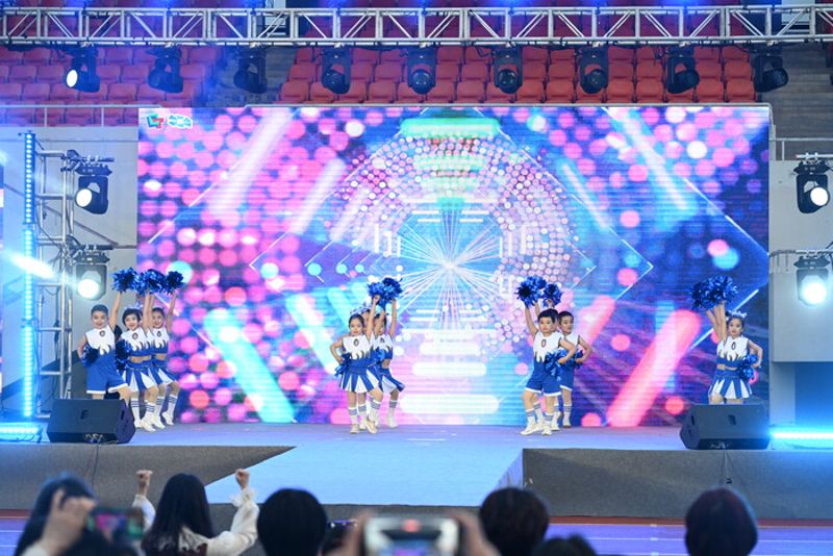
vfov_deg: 14.3
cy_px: 278
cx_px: 416
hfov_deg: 21.2
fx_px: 2222
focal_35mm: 96
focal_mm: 96
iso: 2000
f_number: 4
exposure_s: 1/400
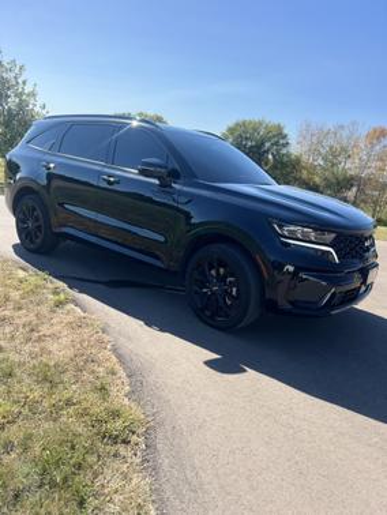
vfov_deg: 67.3
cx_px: 194
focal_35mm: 26
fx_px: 387
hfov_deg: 53.1
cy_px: 258
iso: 50
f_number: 1.5
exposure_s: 1/2994
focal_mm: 5.7
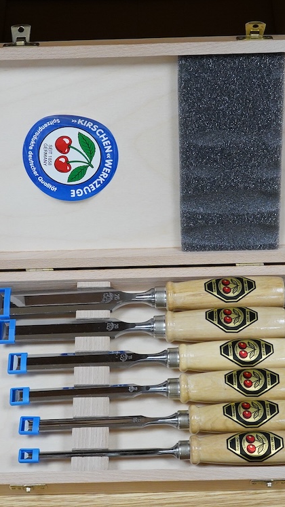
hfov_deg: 17.0
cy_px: 253
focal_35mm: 71
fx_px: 954
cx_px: 142
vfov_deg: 29.8
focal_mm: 30
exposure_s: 1/100
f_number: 14
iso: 2500
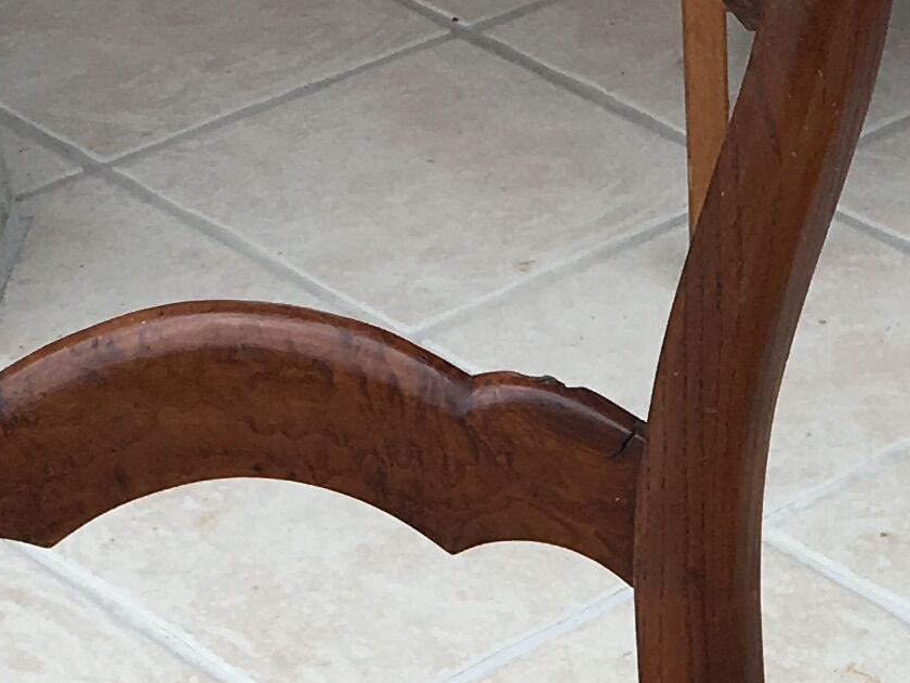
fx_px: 3655
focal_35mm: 139
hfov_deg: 13.8
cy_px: 1080
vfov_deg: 10.3
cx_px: 1049
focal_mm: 4.15
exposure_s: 1/405
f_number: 2.2
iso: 25
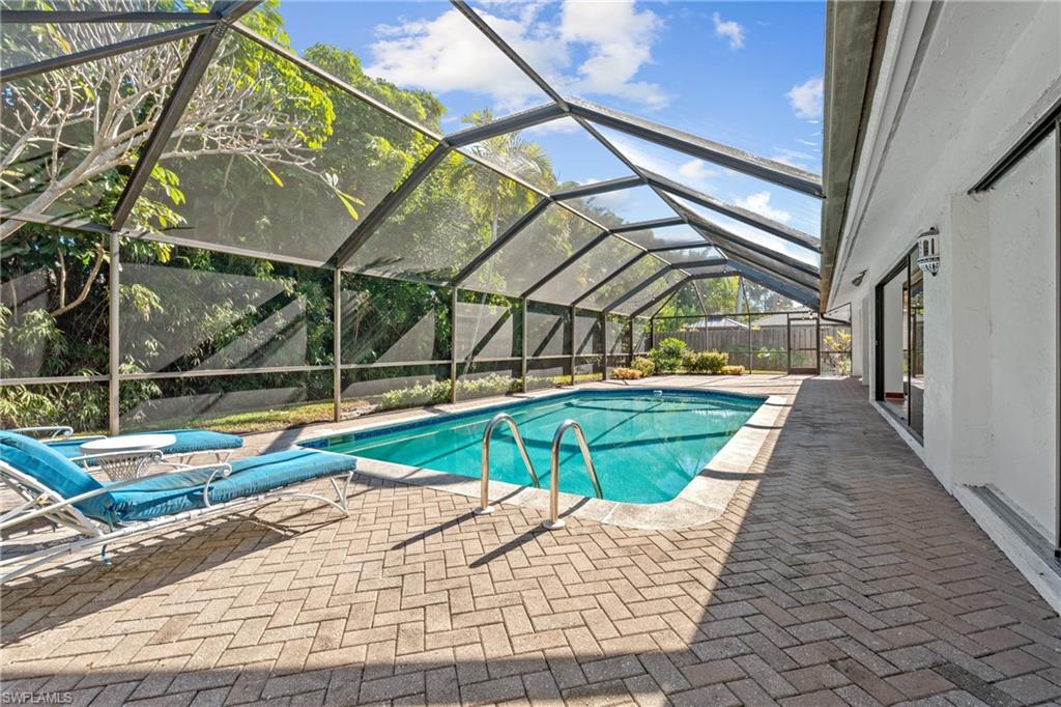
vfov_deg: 73.7
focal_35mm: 16
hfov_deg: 96.8
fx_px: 471
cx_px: 530
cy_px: 354
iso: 100
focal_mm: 16
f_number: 9
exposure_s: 1/15
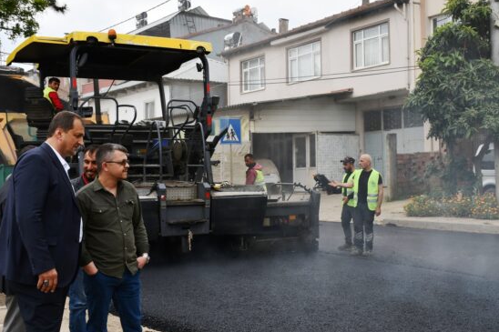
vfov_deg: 25.5
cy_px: 141
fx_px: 734
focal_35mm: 53
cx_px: 270
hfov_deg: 37.5
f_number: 7.1
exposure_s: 1/200
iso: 100
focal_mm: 30
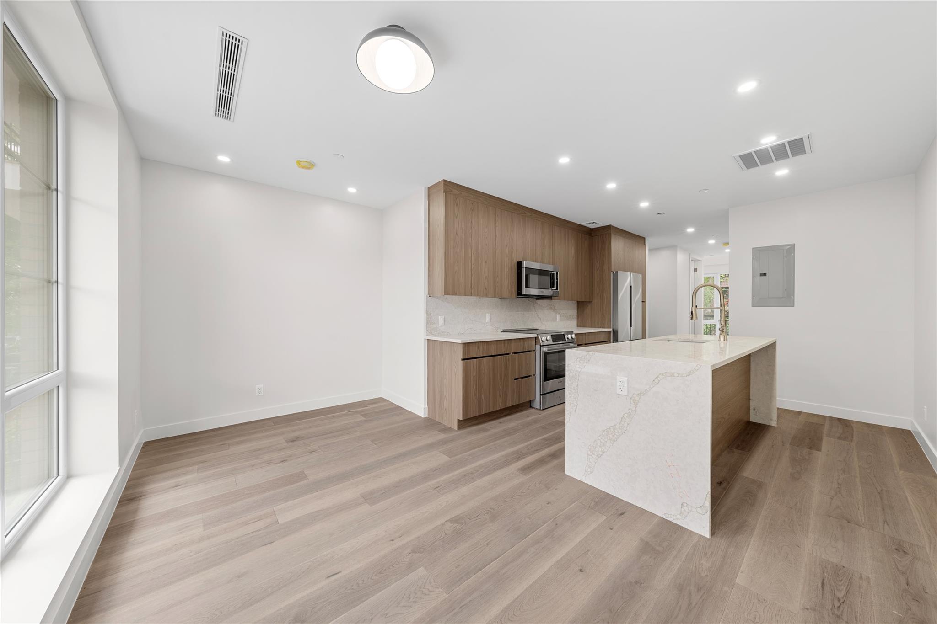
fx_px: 312
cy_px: 312
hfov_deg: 112.6
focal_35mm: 12
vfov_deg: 90.0
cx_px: 468
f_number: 9
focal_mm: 12
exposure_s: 1.3
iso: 100
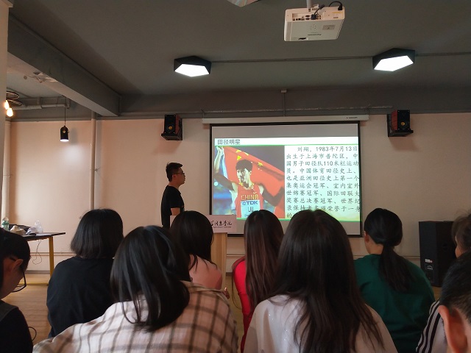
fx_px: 408
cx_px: 236
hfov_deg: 60.0
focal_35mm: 30
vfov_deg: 46.8
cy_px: 176
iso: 182
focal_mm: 3.95
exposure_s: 1/100
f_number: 1.8
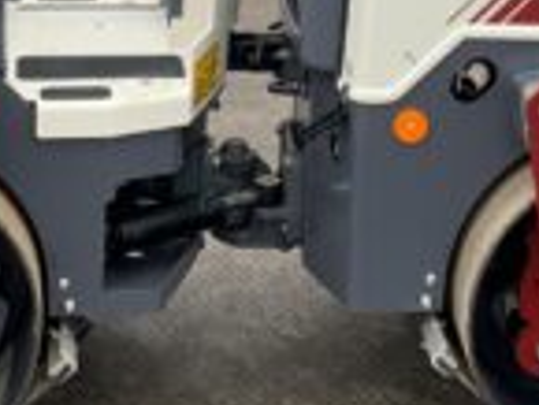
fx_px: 1995
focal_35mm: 128
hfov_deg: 15.3
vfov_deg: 11.1
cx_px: 387
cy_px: -227
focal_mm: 3
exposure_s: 1/286
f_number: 1.8
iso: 16
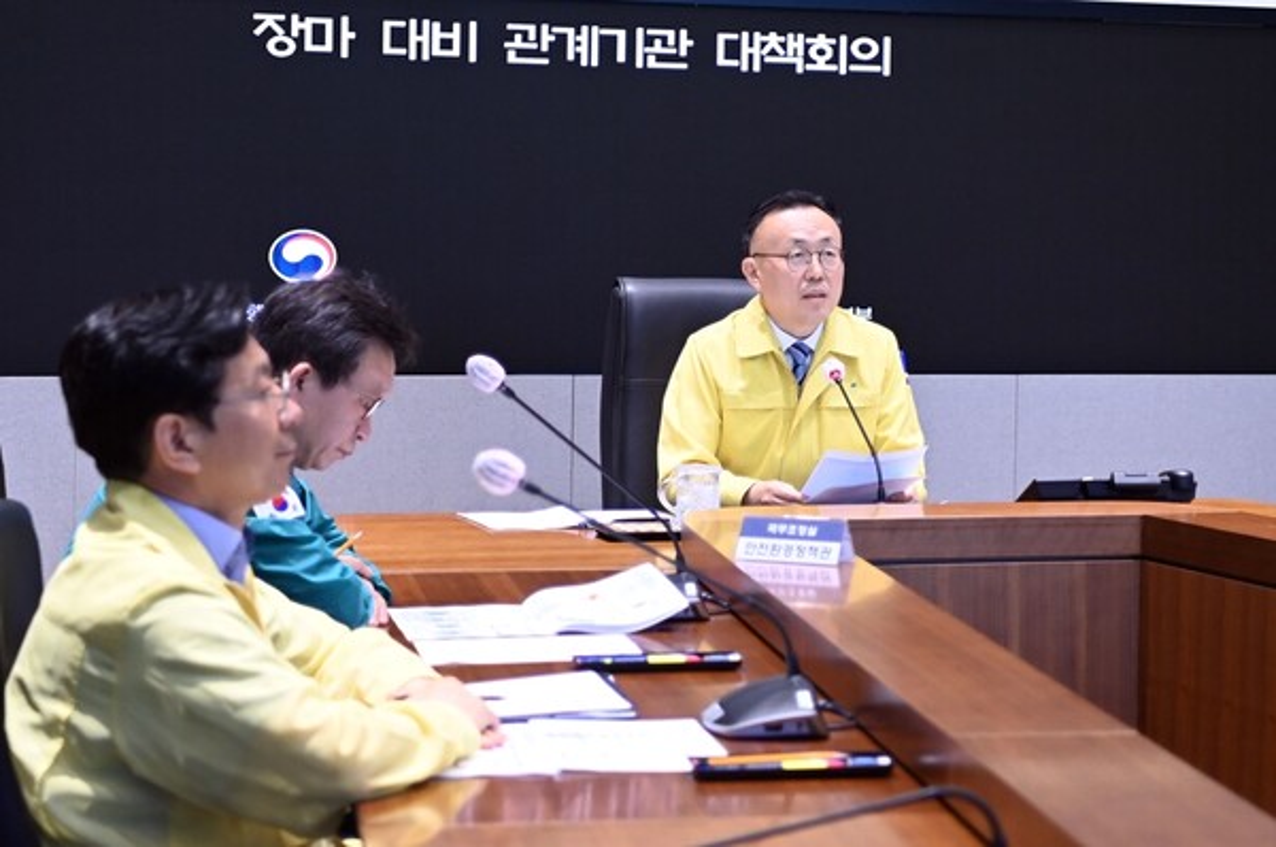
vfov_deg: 25.9
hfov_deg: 38.2
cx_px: 638
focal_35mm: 52
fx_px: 1840
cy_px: 424
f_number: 2.8
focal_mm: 52
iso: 1600
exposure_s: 1/200
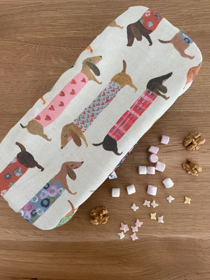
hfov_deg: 53.1
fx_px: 210
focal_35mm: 26
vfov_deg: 67.3
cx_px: 105
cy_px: 140
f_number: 1.6
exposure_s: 1/100
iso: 125
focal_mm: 4.2
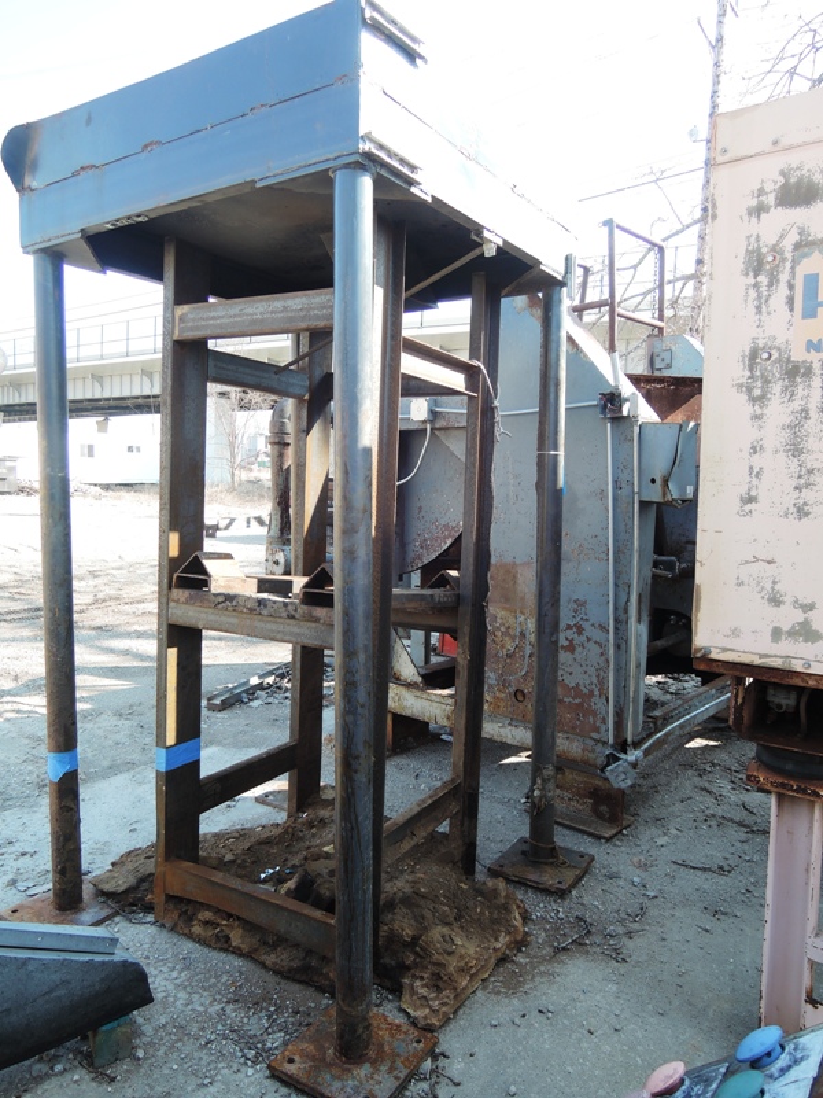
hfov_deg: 56.8
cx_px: 412
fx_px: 761
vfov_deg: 71.6
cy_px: 549
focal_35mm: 24
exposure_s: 1/160
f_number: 2.8
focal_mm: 5.1
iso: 80
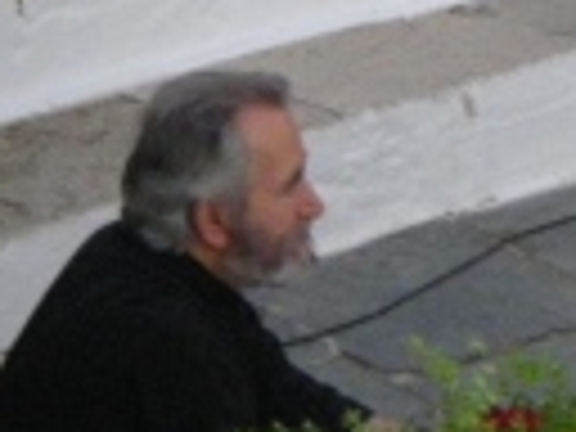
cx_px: 734
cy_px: -122
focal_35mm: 513
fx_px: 8536
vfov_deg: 2.9
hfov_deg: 3.9
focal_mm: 24.2
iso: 800
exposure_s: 1/25
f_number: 4.3
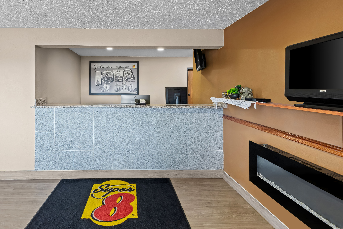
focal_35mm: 16
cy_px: 114
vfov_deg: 73.8
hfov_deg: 96.7
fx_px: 152
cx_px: 172
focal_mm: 16
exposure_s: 1
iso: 200
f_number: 9
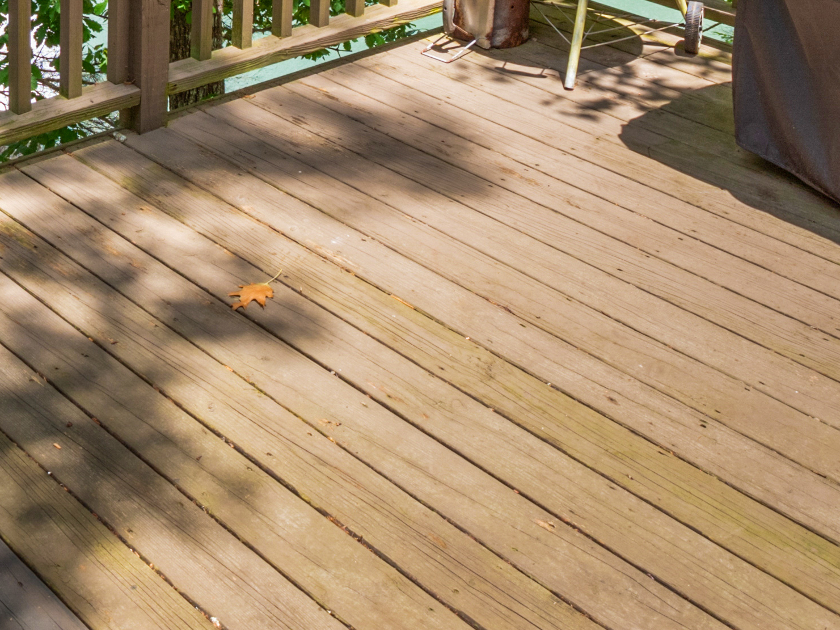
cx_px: 212
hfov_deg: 33.7
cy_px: -186
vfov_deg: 23.2
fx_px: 1359
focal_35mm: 56
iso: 200
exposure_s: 1/250
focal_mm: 8
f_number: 5.6
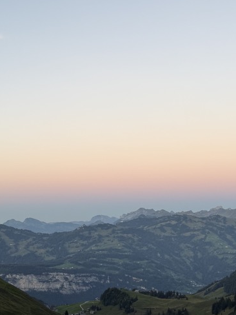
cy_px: 130
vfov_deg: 32.6
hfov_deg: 24.8
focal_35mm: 59
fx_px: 536
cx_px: 134
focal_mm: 6.76
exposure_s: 1/121
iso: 64
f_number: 1.78
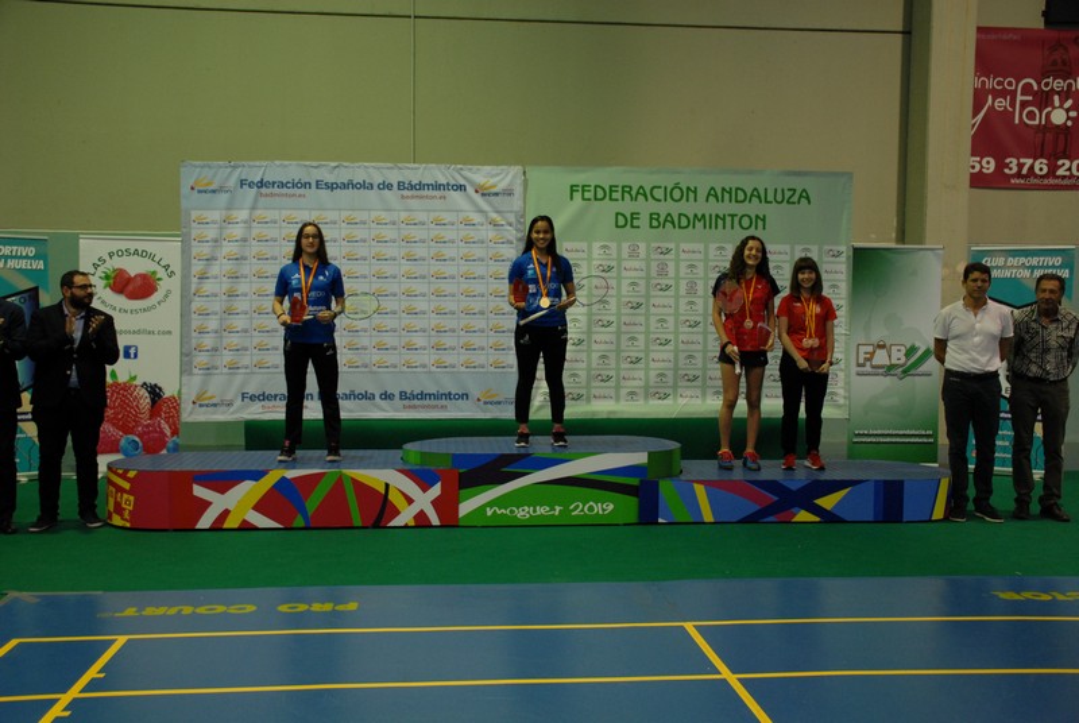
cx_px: 540
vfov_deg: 37.0
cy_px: 362
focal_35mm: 36
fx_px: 1081
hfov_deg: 53.1
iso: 640
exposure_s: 1/30
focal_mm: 24
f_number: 4
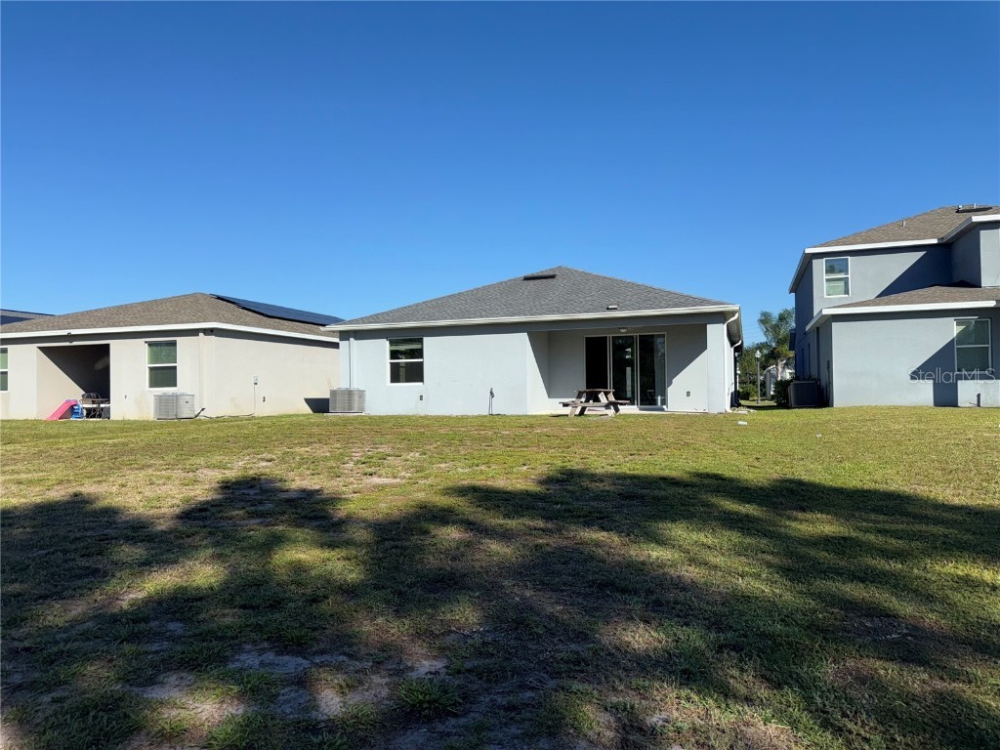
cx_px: 500
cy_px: 375
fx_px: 693
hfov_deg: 71.6
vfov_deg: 56.8
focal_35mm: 24
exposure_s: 1/5714
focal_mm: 6.76
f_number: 1.78
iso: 50
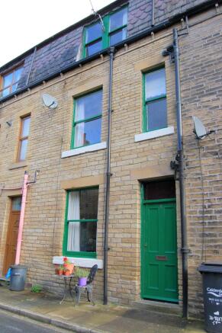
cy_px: 166
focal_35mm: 27
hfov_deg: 47.9
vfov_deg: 67.4
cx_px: 111
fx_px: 250
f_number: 5.6
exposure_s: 1/125
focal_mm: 18
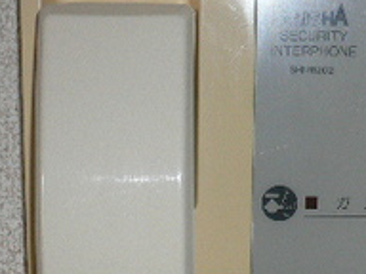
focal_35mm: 102
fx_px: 1078
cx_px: 242
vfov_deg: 14.1
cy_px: 314
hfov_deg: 19.2
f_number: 2.8
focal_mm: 5.8
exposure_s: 1/60
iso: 100
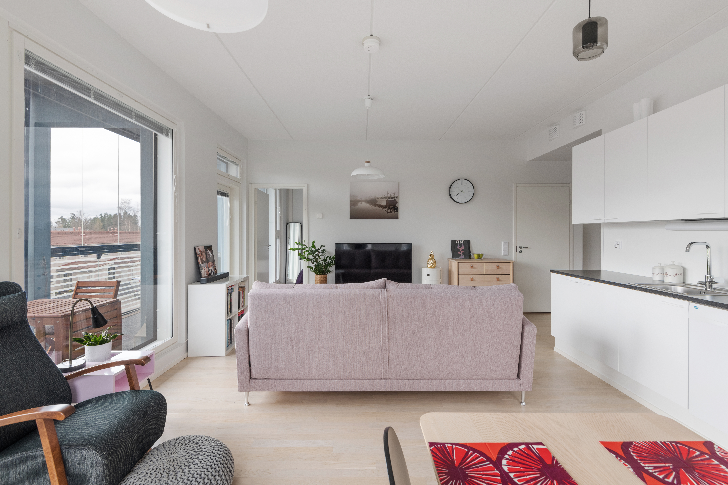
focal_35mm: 16
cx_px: 364
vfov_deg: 73.7
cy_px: 242
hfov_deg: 96.7
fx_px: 324
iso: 200
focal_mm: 16
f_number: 8
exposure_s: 1/13
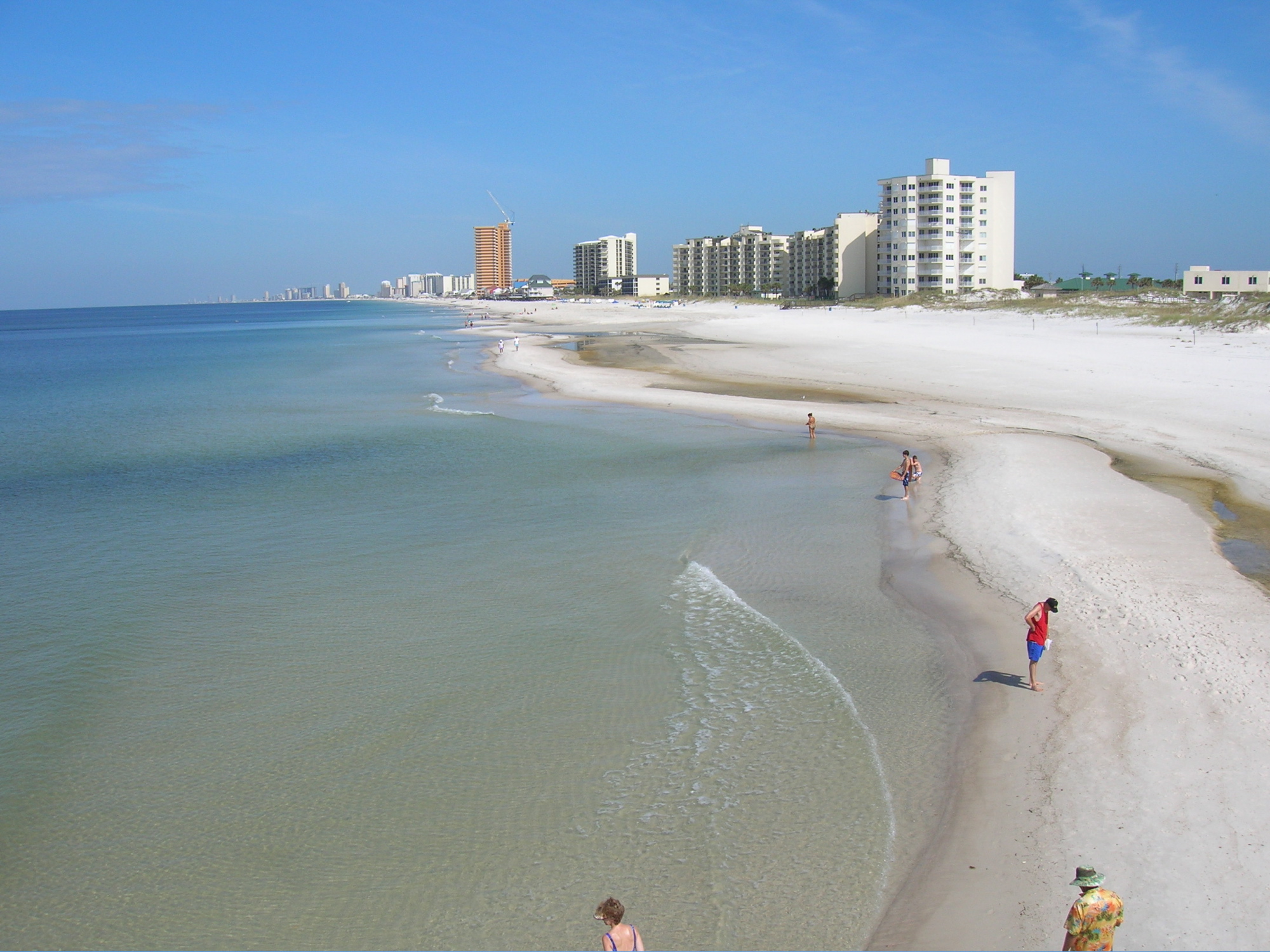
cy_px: 476
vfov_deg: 41.8
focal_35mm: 34
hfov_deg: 54.0
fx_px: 1247
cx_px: 635
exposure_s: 1/546
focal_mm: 5.7
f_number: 4.9
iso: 50
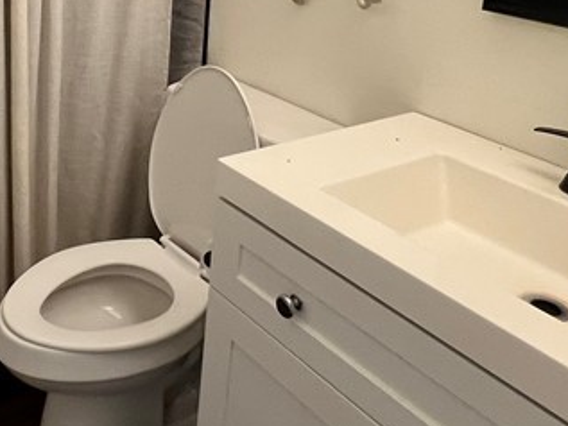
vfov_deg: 32.5
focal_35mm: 42
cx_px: 97
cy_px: 36
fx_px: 689
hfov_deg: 42.3
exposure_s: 1/60
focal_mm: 1.57
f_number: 1.8
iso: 250
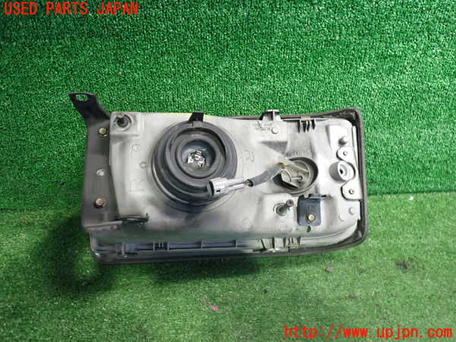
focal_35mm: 30
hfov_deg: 60.0
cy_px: 171
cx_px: 228
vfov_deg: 46.8
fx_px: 395
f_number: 2.3
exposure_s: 1/30
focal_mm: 5.4
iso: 500
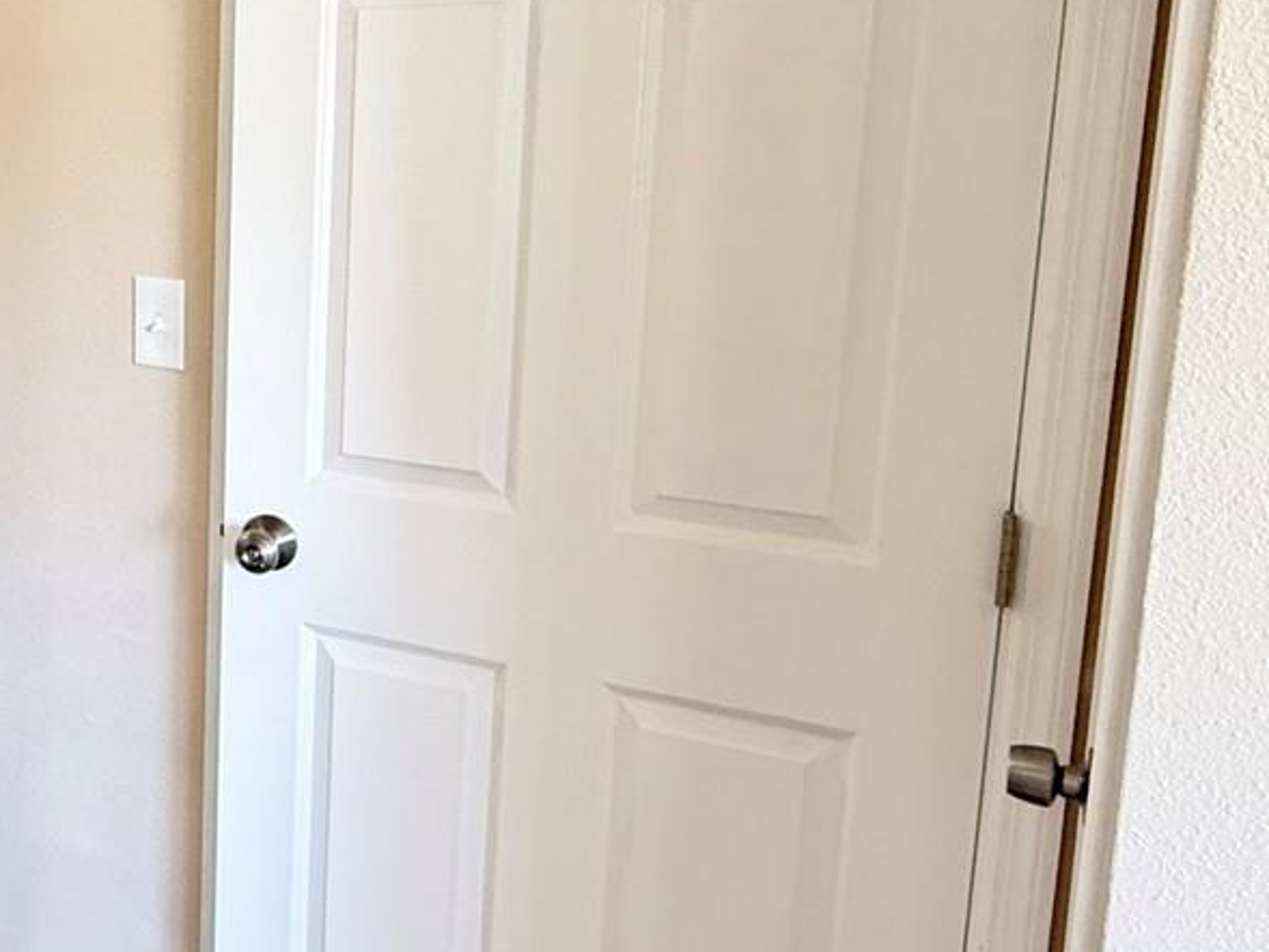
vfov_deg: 37.2
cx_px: 45
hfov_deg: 43.2
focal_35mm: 38
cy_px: 297
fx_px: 1393
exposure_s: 1/60
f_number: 2.2
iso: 320
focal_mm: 2.22
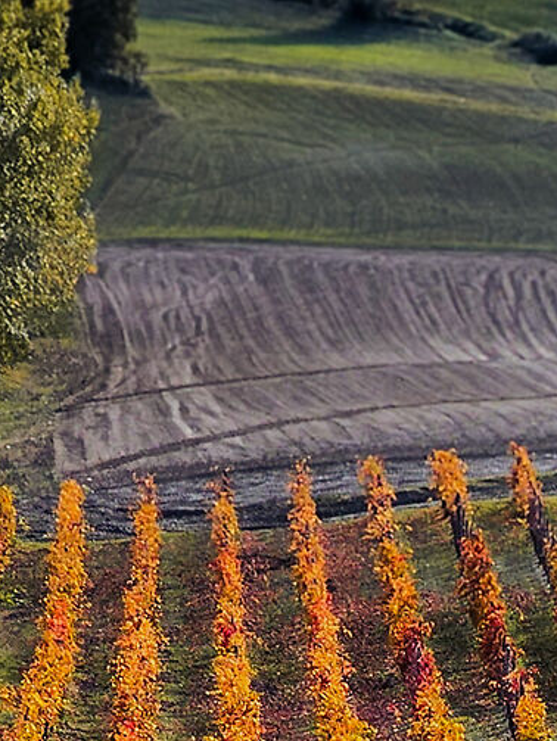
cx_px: 978
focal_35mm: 329
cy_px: 1674
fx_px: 7050
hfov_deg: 4.5
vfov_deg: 5.8
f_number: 2.4
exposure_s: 1/1250
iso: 50
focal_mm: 7.9
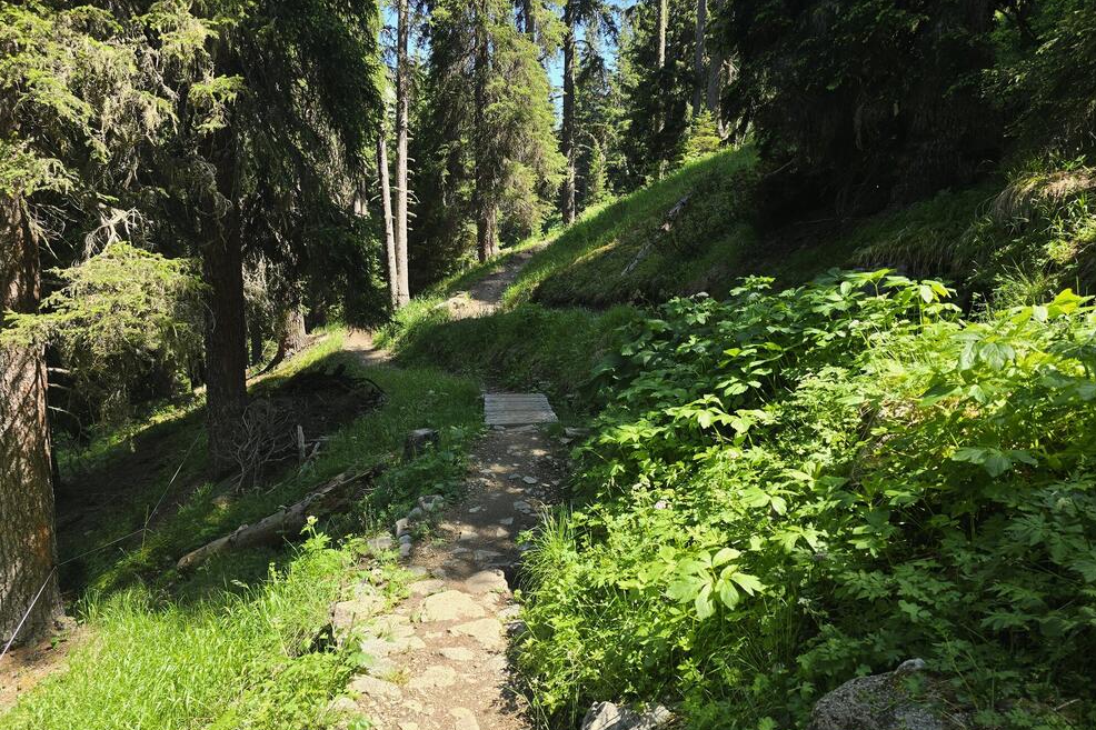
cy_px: 373
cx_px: 536
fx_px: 761
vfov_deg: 51.3
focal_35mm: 25
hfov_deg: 71.5
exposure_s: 1/180
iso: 12
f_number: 1.7
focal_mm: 6.3
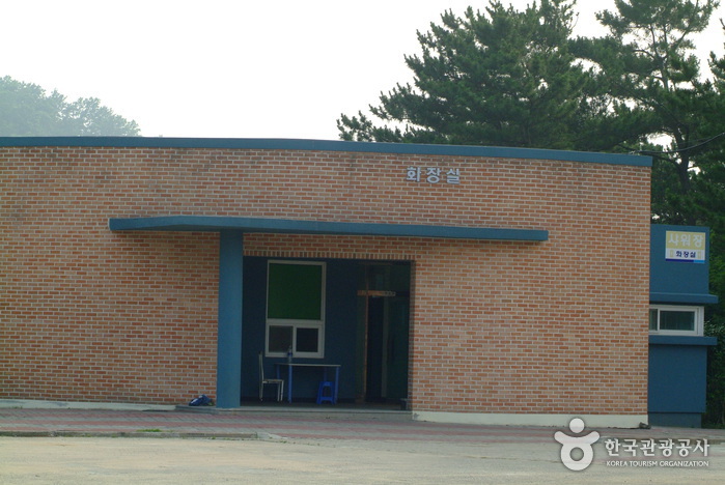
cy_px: 242
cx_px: 362
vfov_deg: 11.5
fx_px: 2420
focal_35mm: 120
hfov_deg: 17.0
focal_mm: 80
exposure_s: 1/500
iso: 800
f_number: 11
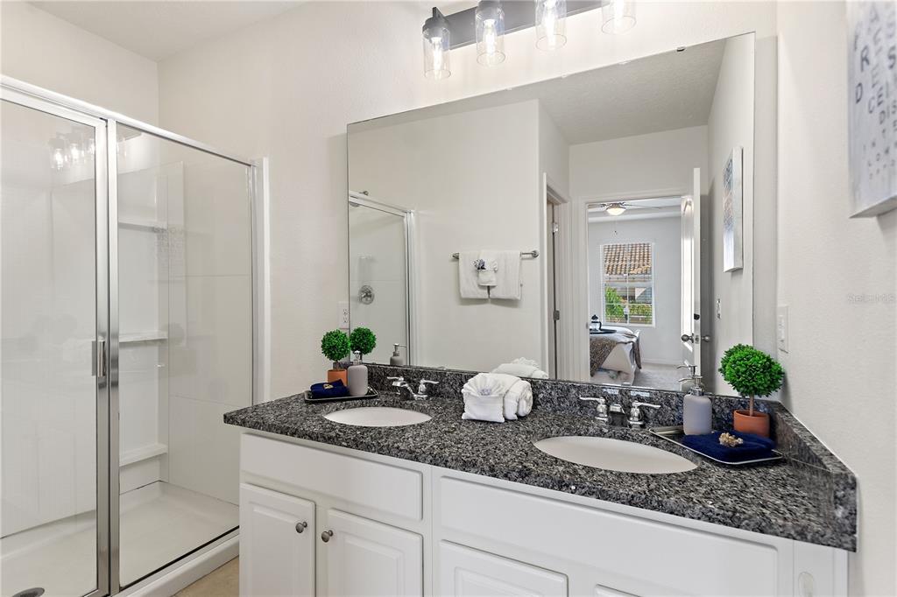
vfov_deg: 77.3
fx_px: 374
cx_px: 448
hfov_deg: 100.4
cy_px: 298
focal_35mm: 15
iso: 400
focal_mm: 10
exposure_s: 1/5
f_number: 4.5
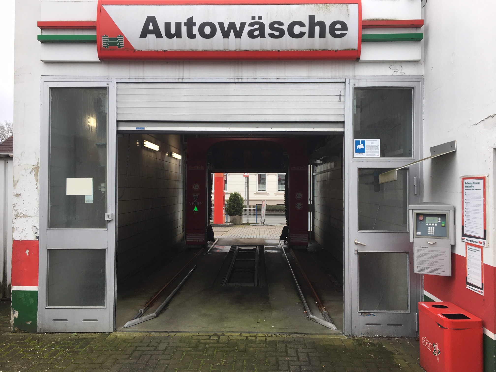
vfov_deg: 48.2
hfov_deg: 61.7
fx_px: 416
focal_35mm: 29
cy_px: 186
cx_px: 248
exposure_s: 1/180
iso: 25
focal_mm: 4.15
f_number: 2.2
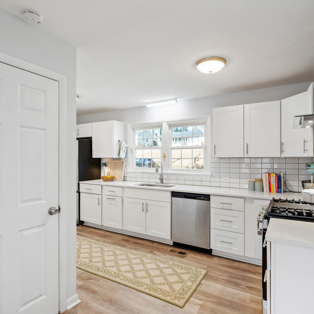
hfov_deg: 74.8
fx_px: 205
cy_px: 154
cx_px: 159
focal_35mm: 20
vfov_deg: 74.8
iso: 100
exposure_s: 1/5
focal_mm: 10
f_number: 8
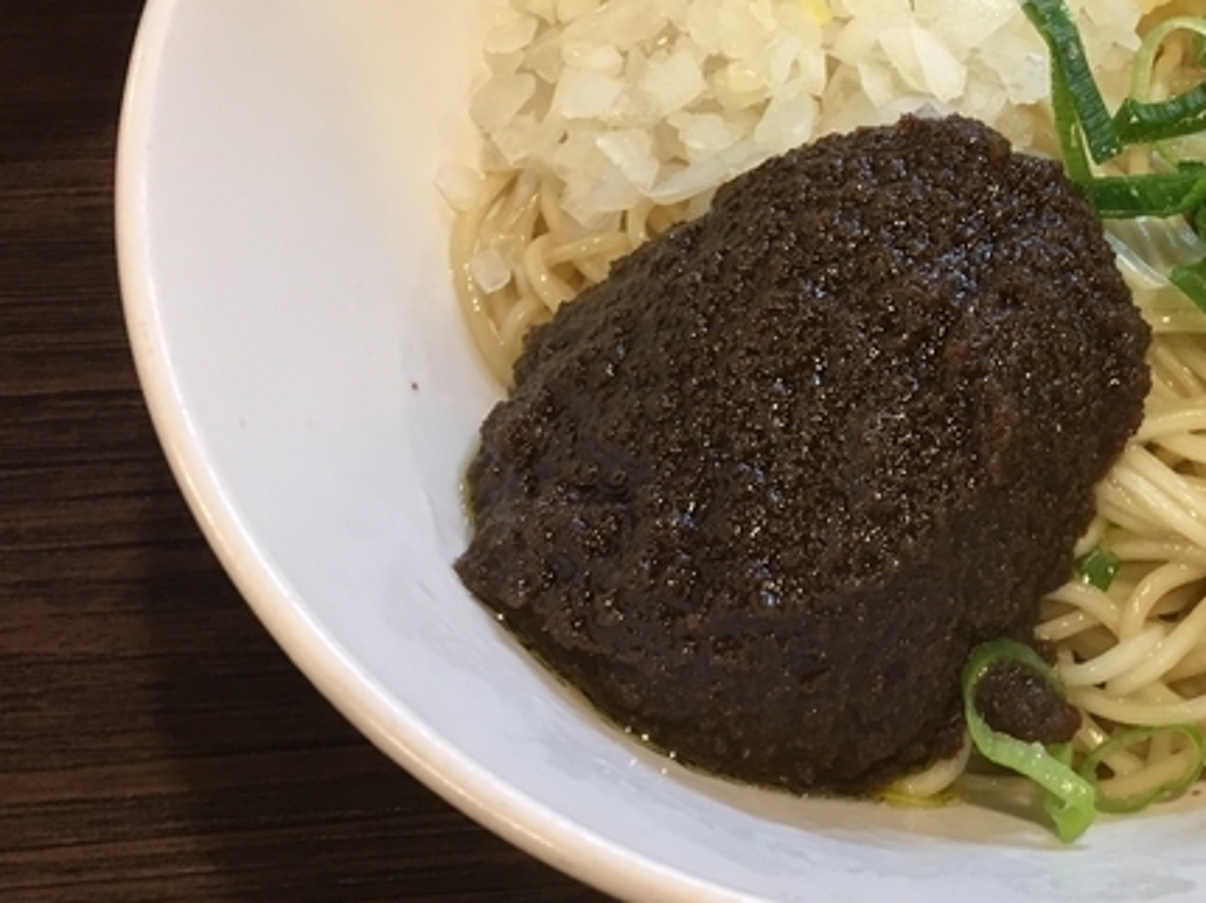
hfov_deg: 34.3
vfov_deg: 26.6
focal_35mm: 54
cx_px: 987
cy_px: 202
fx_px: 1880
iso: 100
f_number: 2.2
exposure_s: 1/33
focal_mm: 4.15
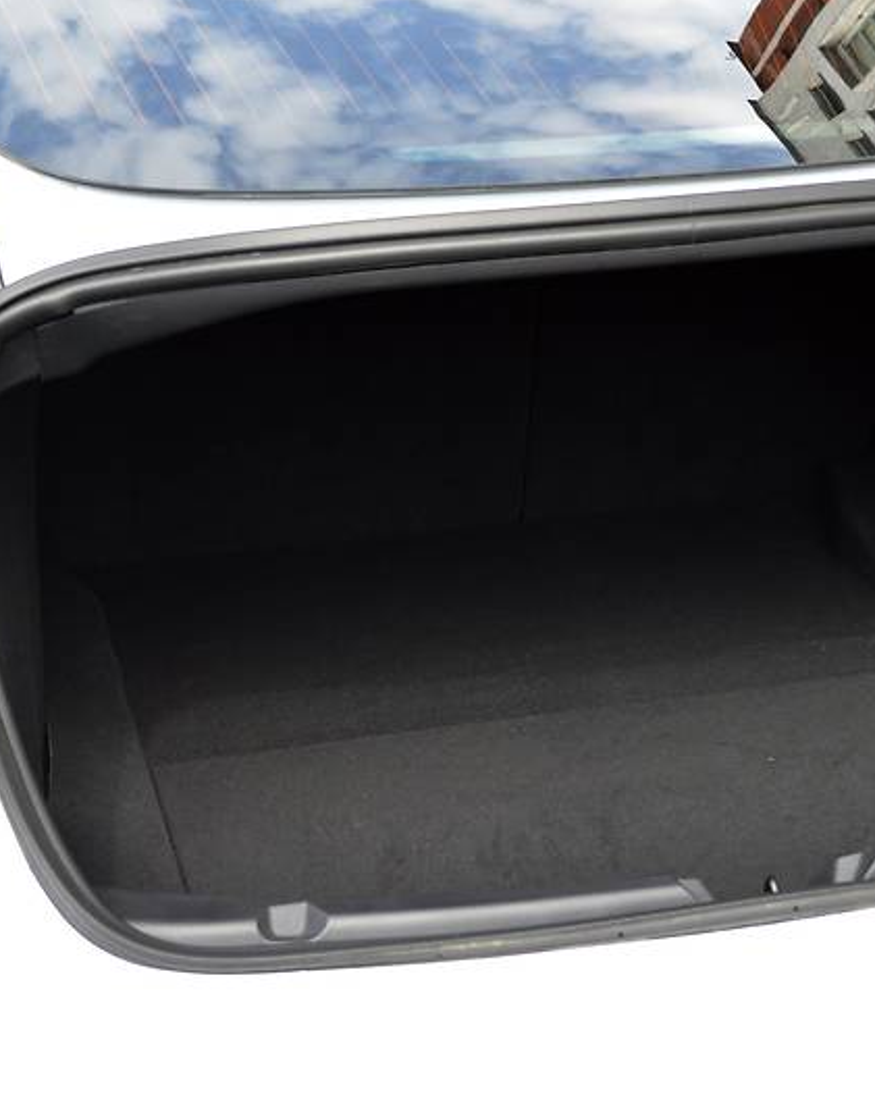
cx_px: 642
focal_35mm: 77
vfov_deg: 24.7
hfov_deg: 19.8
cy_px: 544
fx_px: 2492
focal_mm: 36
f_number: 5.6
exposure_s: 1/125
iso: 220
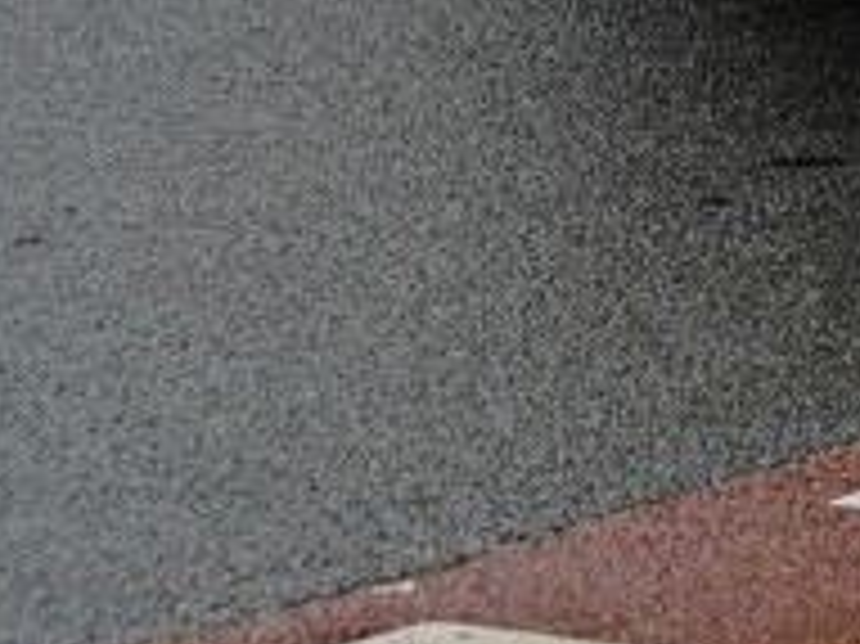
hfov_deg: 5.3
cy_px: -1752
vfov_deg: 4.2
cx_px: 3336
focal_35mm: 335
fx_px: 8318
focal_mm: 41
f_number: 5.6
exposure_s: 1/80
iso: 100
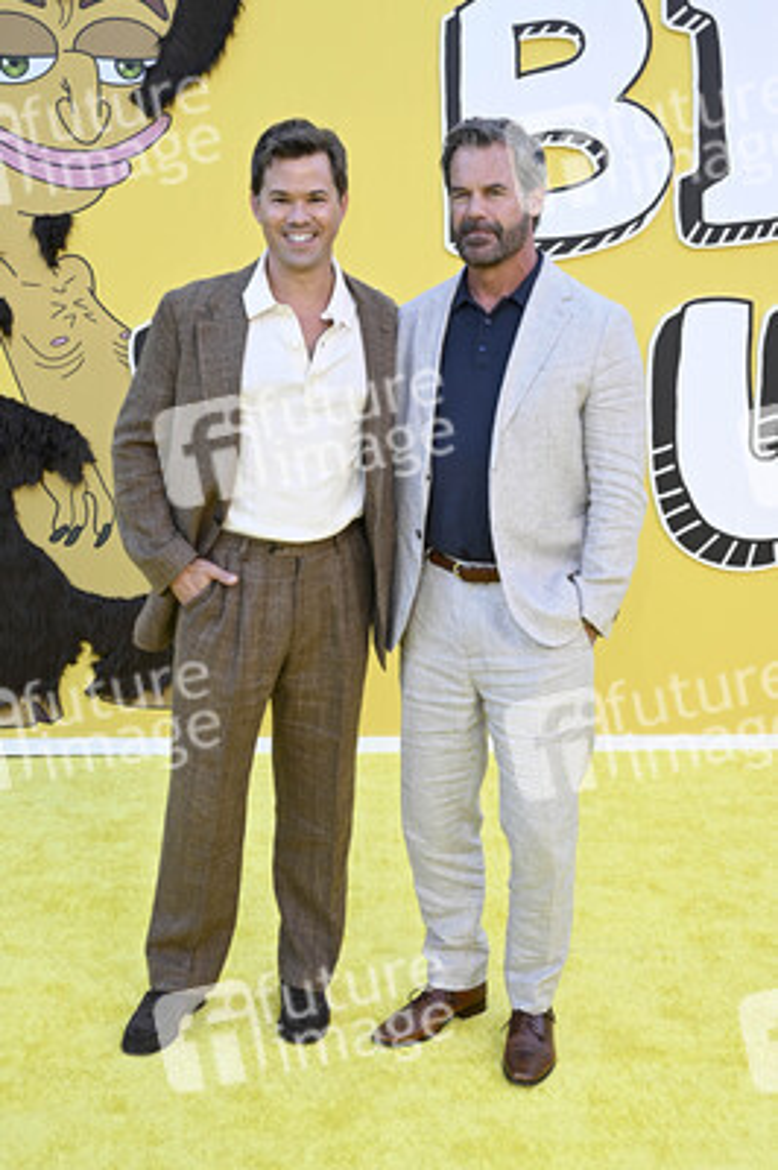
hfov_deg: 34.2
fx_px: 1266
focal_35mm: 39
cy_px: 585
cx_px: 389
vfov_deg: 49.6
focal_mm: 39
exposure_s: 1/200
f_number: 7.1
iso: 640
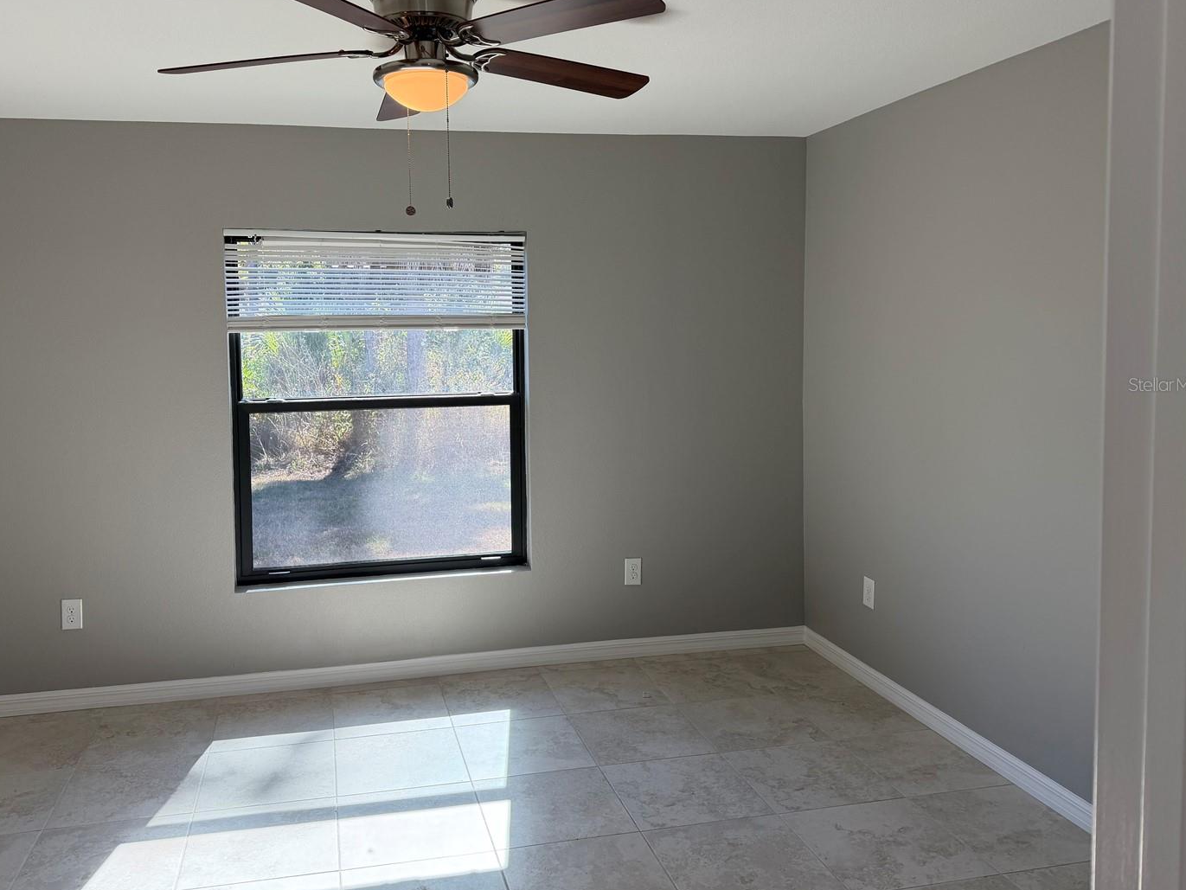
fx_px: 960
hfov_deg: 63.2
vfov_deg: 49.6
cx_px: 518
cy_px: 384
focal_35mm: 28
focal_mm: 6.76
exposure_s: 1/333
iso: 100
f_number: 1.78
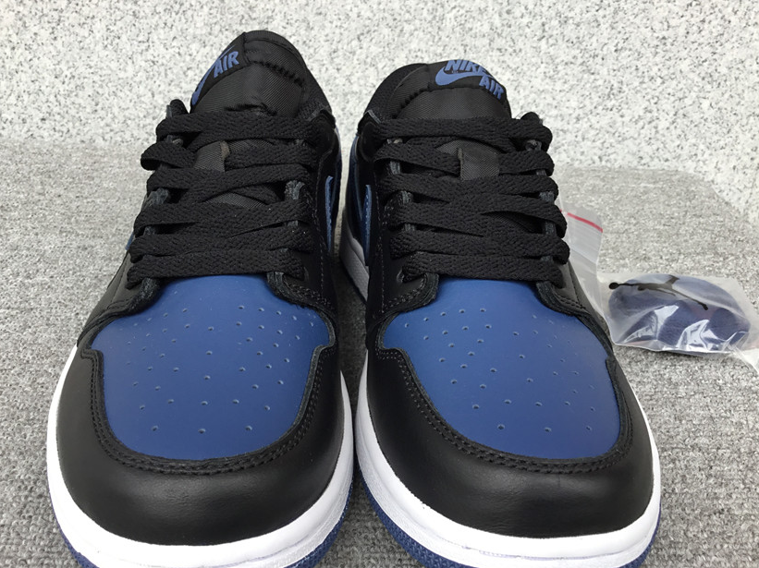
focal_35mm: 34
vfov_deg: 41.7
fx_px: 745
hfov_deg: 53.9
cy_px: 304
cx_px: 355
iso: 32
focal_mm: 3.3
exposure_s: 1/100
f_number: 2.4
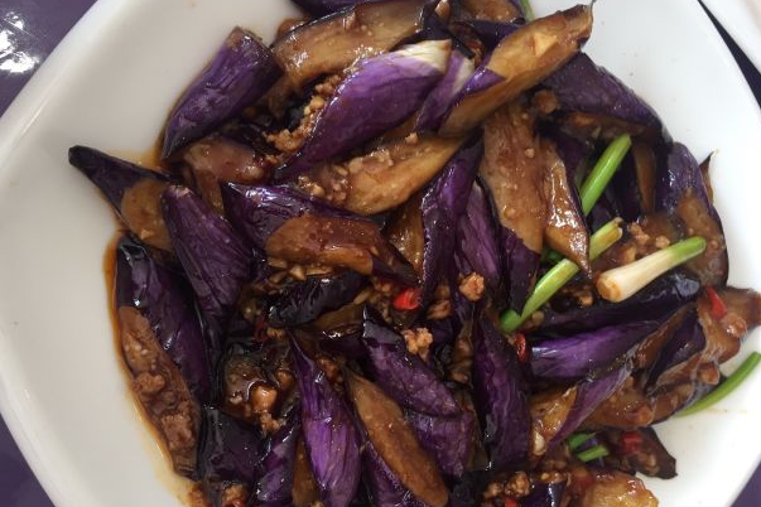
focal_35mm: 35
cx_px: 401
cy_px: 297
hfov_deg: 54.4
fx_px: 740
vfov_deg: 37.7
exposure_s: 1/33
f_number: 2.2
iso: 32
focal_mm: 4.15
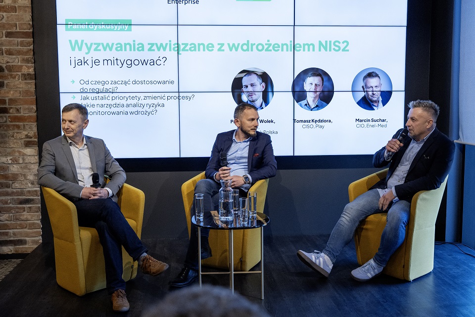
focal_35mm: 41
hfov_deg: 47.4
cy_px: 158
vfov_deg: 32.6
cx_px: 238
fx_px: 541
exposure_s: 1/250
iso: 1600
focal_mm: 27.7
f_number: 3.5
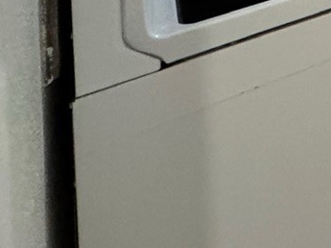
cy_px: -311
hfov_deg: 16.0
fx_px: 621
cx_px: 765
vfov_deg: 15.4
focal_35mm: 65
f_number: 2.2
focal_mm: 2.22
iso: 320
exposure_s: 1/60
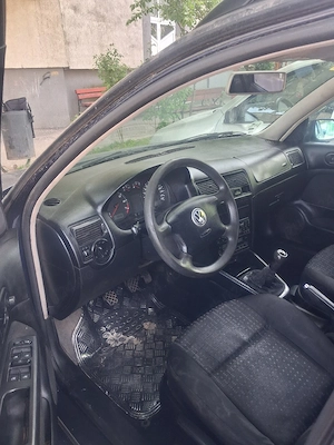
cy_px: 222
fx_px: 347
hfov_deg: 51.4
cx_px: 167
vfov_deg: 65.3
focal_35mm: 27
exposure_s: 1/100
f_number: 1.8
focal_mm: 4
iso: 200
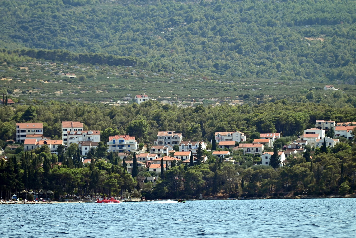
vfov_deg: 4.6
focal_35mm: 300
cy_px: 119
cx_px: 178
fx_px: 2967
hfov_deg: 6.9
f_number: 5.6
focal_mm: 300
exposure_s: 1/1600
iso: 250
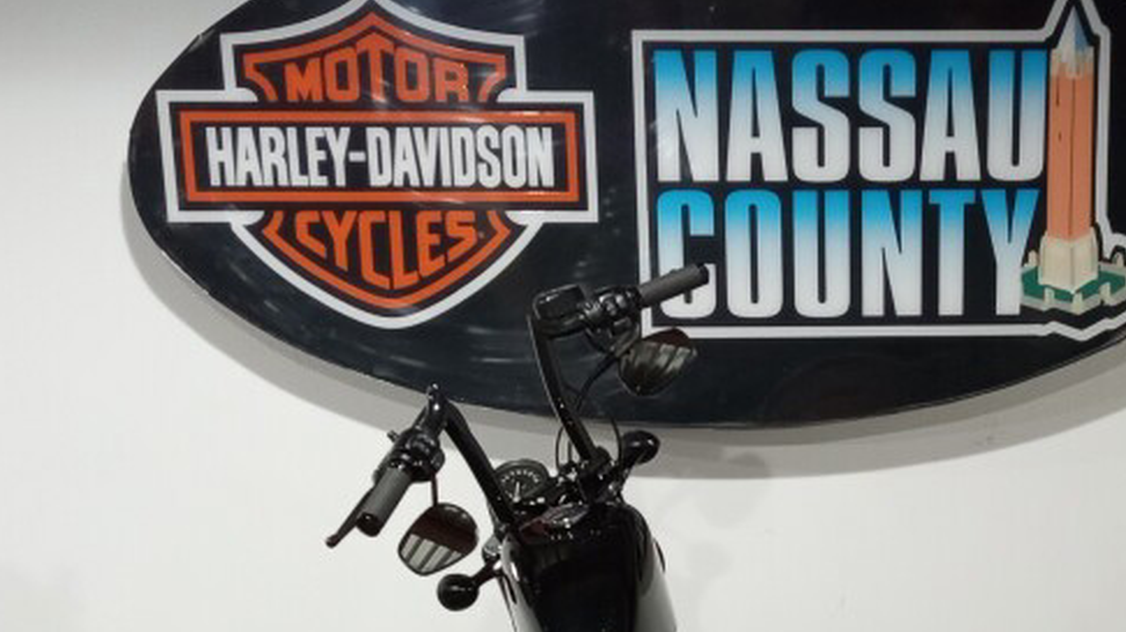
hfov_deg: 30.9
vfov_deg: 17.0
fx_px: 2000
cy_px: 803
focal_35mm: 67
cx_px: 833
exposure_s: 1/60
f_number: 2.2
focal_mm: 3.71
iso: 498
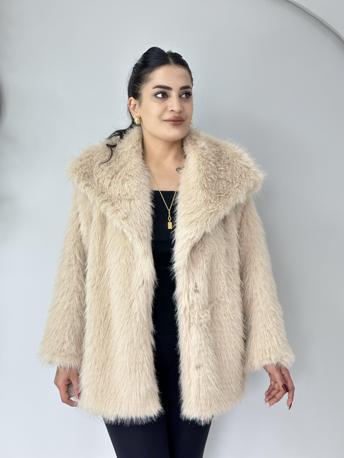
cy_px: 229
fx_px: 636
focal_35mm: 48
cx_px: 172
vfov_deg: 39.7
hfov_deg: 30.3
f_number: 1.78
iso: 125
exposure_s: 1/100
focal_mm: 6.86
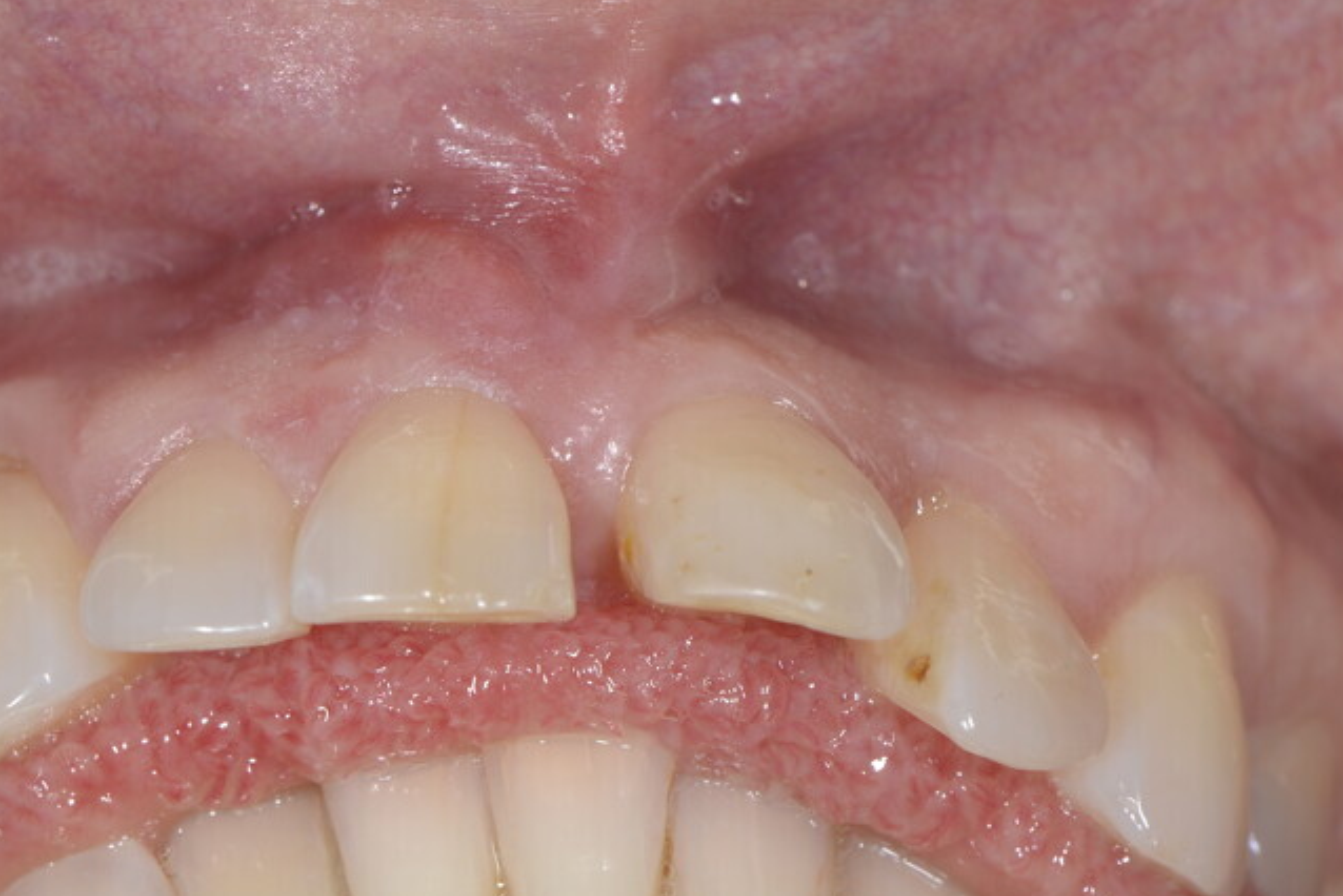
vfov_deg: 9.3
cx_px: 496
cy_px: 597
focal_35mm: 148
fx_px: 5523
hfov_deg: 13.8
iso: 200
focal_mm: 105
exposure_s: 1/60
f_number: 29
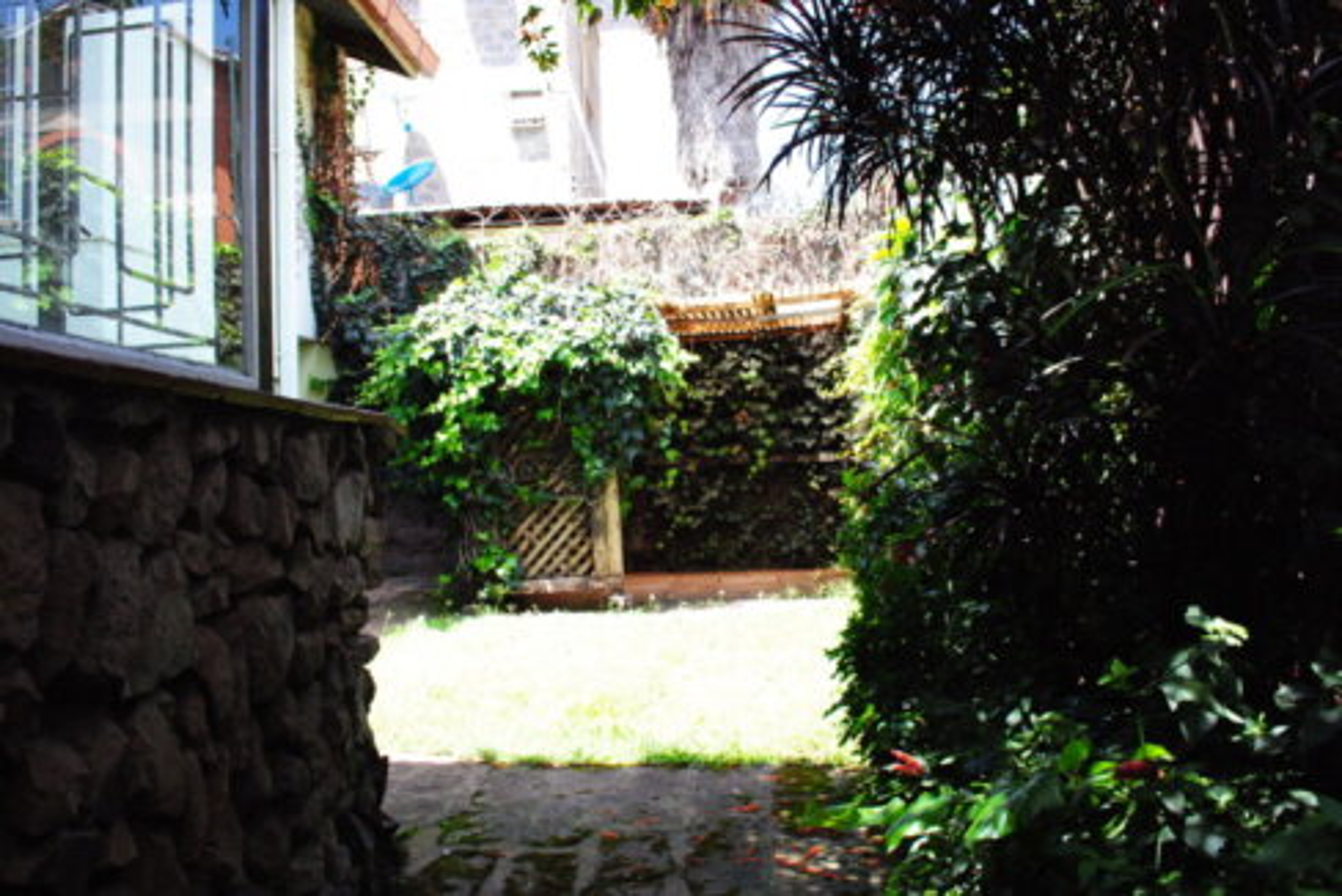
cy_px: 448
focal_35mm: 27
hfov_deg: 67.4
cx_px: 671
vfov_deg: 48.0
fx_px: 1007
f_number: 7.1
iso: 1600
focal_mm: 18
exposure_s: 1/500
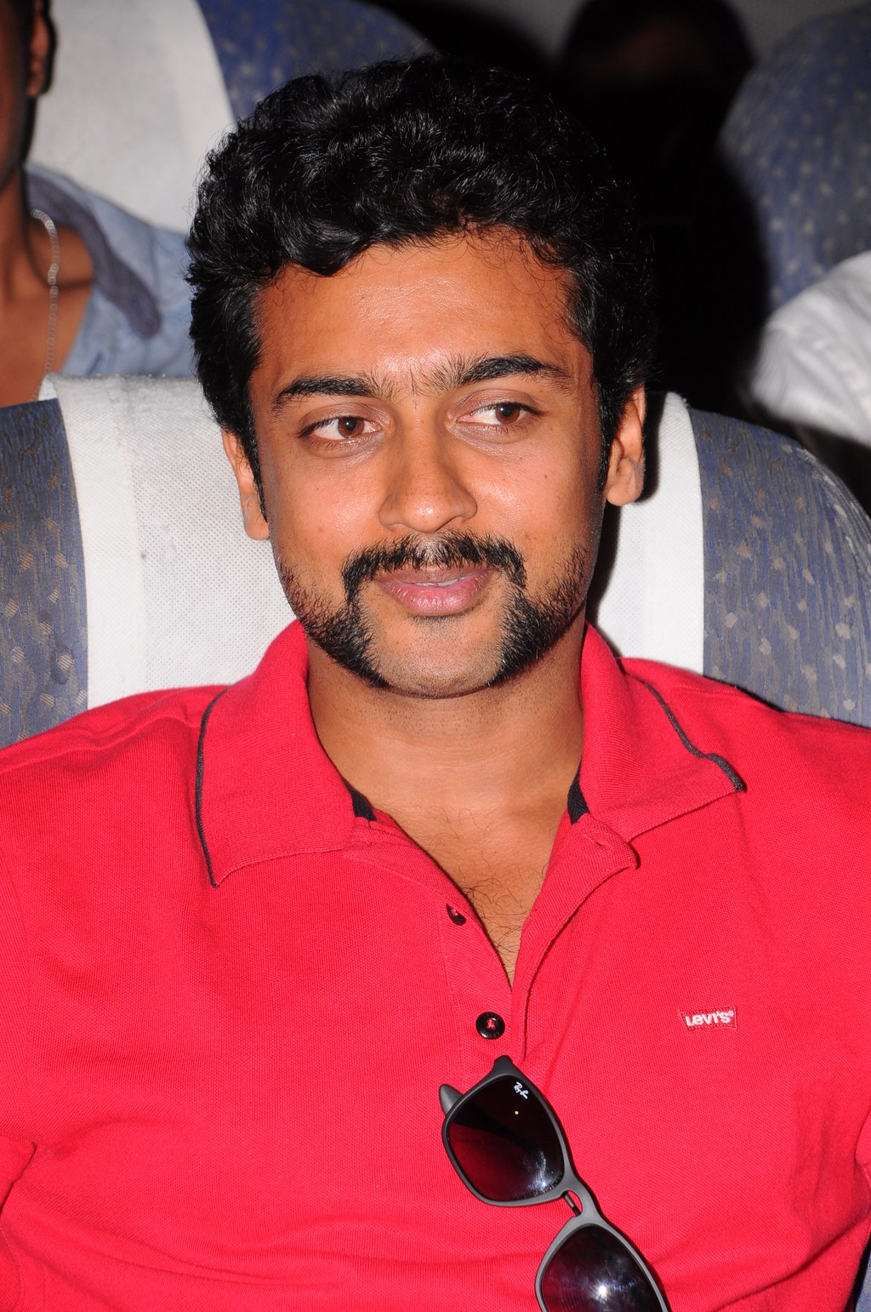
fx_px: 7368
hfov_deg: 6.8
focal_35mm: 202
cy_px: 656
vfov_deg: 10.2
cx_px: 436
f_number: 8
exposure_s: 1/125
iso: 400
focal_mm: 135
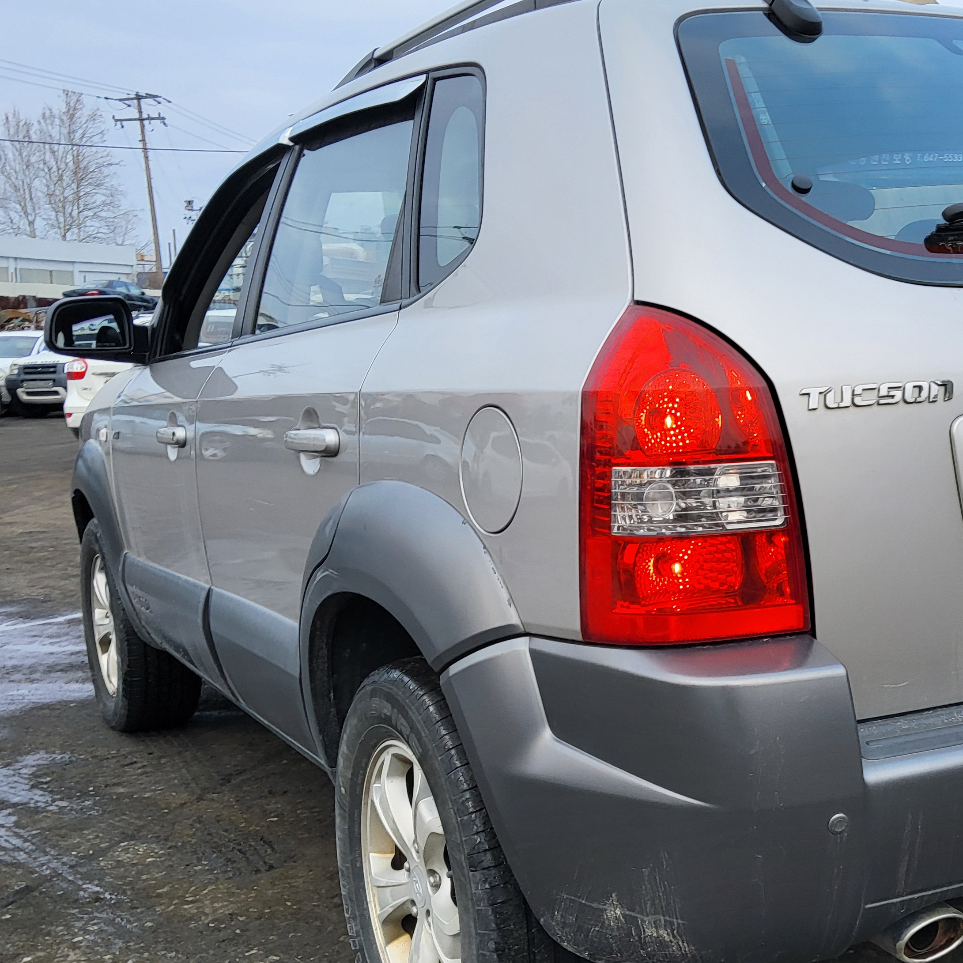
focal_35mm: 43
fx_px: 1353
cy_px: 548
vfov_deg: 39.1
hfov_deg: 37.9
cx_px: 749
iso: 12
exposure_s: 1/100
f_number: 1.8
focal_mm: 3.98
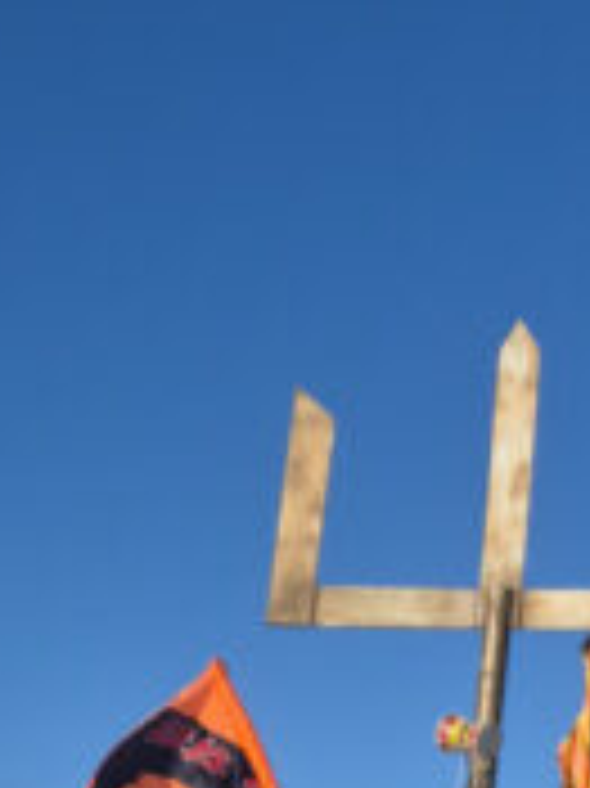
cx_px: 1261
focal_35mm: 112
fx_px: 2548
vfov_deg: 17.6
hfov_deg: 11.6
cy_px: 502
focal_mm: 5.4
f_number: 1.8
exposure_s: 1/2328
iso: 25
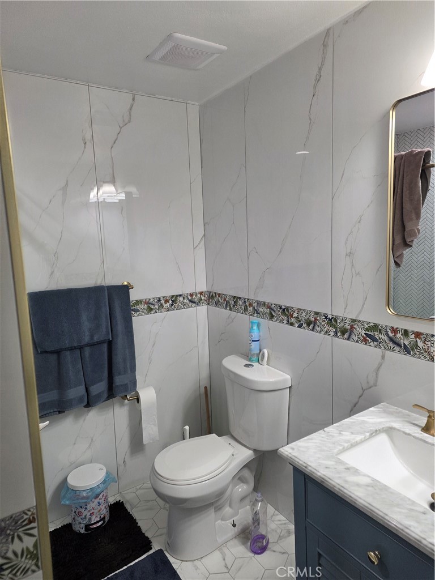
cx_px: 218
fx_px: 385
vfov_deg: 73.9
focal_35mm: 23
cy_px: 290
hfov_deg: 58.9
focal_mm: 6.3
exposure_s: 1/120
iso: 250
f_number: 1.7
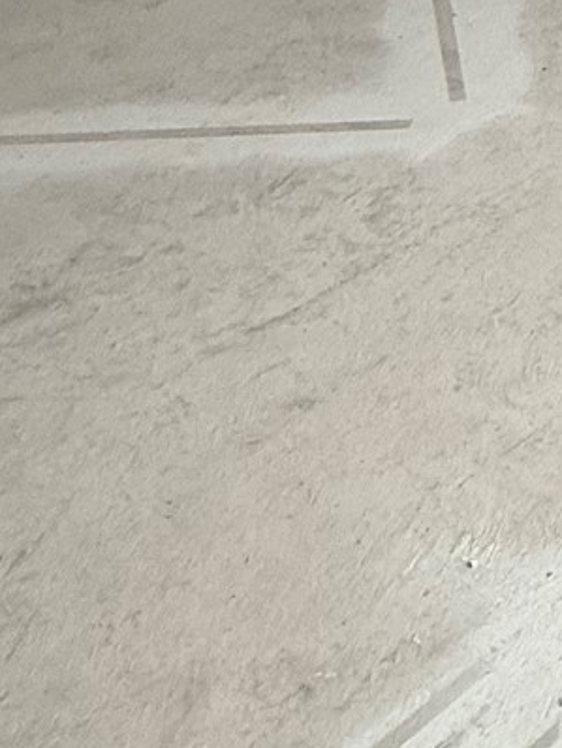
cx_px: 959
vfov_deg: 23.9
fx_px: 1557
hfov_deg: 17.3
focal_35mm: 72
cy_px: -212
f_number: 2.2
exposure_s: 1/99
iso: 100
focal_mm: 2.22
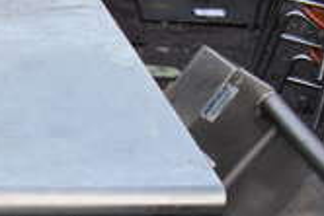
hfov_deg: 17.8
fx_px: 892
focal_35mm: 99
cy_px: 286
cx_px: -197
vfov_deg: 13.3
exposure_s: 1/250
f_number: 4.5
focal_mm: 18
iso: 400
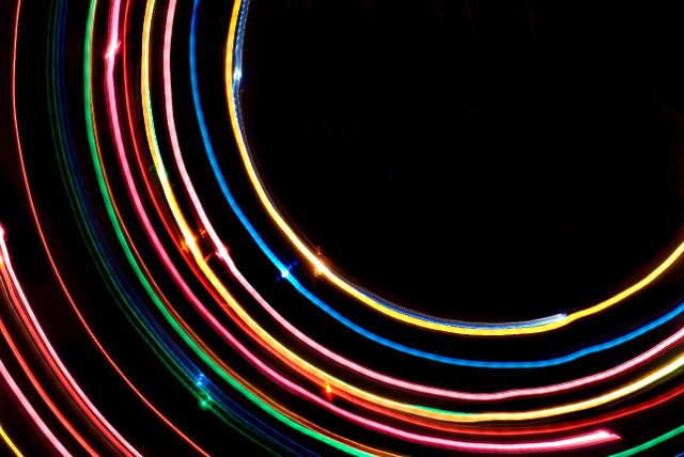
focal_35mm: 75
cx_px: 342
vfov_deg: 18.2
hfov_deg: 27.0
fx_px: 1426
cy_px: 228
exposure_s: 1.6
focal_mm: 50
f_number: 8
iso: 100
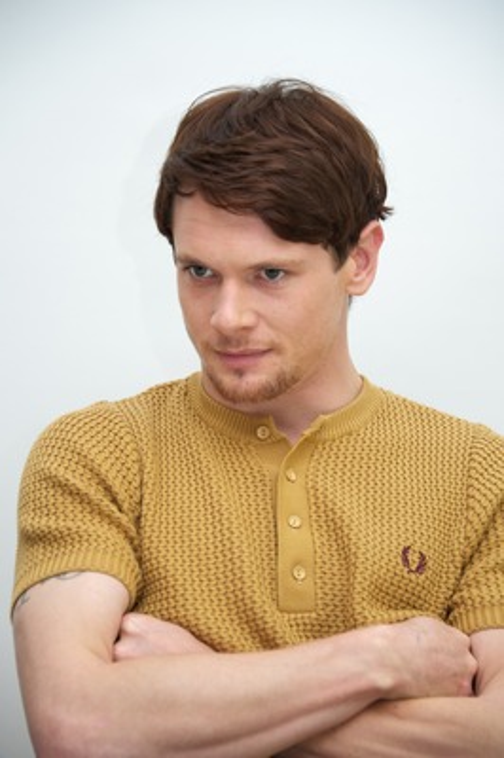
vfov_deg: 15.2
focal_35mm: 135
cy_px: 379
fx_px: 2840
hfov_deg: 10.1
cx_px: 252
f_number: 5.6
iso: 640
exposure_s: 1/60
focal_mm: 135
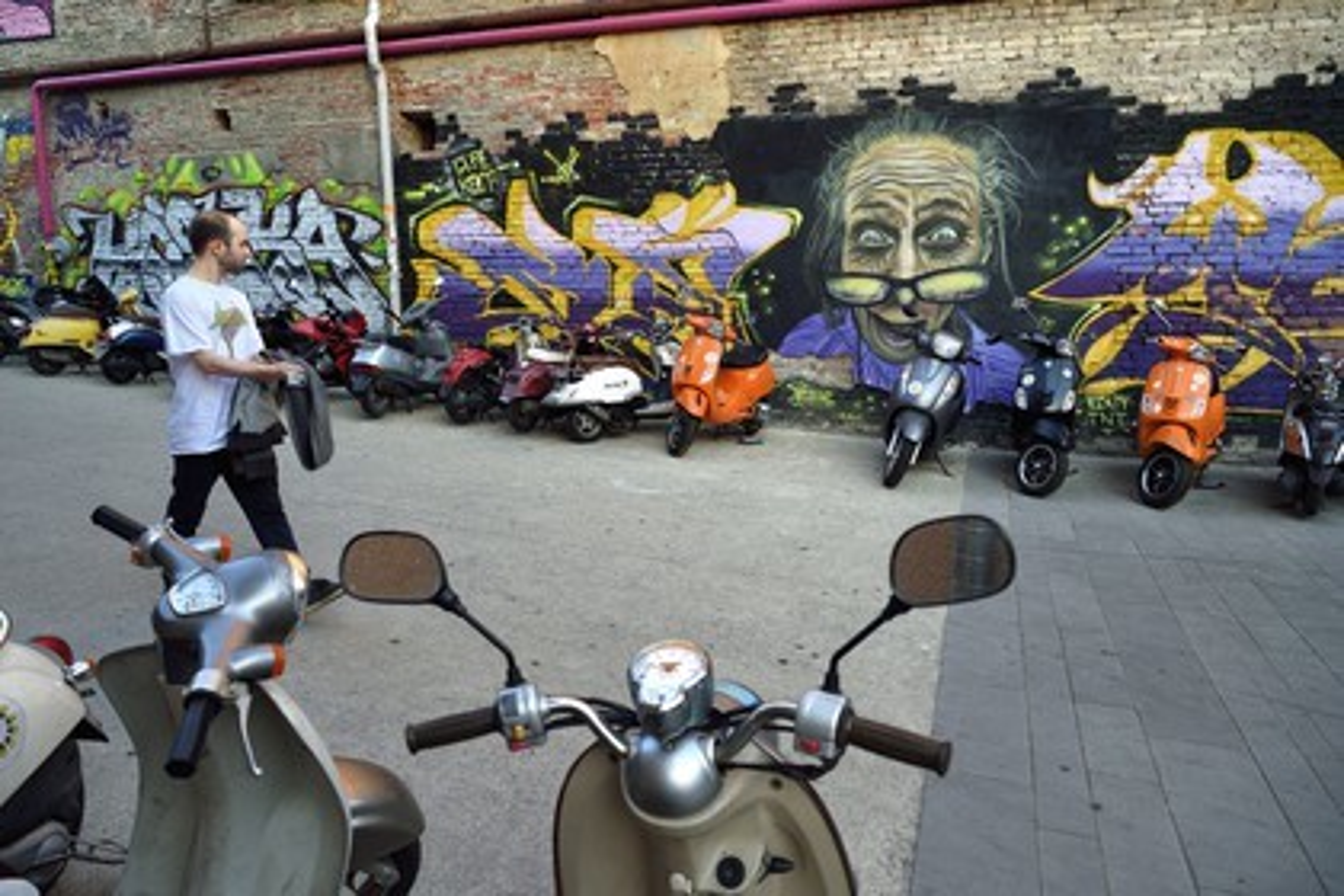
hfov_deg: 73.7
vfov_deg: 53.1
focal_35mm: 24
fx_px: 896
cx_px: 672
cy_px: 448
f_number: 6.3
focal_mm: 24
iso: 400
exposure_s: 1/160
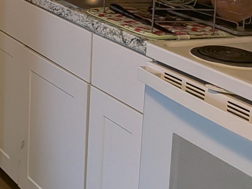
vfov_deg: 15.0
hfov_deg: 18.4
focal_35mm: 90
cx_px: -164
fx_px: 655
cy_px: -110
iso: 25
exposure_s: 1/349
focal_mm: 4.53
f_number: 1.7
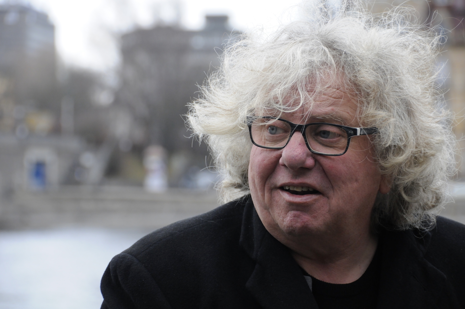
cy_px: 154
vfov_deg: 9.6
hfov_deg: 14.4
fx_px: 1838
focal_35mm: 142
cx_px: 232
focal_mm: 95
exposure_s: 1/200
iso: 1000
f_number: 5.6
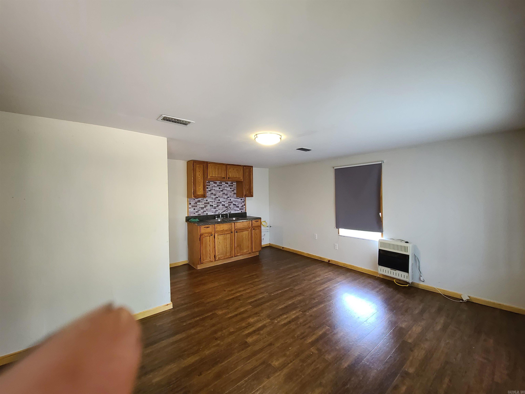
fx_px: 197
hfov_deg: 106.2
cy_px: 197
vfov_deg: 89.9
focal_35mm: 13
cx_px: 262
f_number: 2.2
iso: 400
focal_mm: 2.2
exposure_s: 1/60
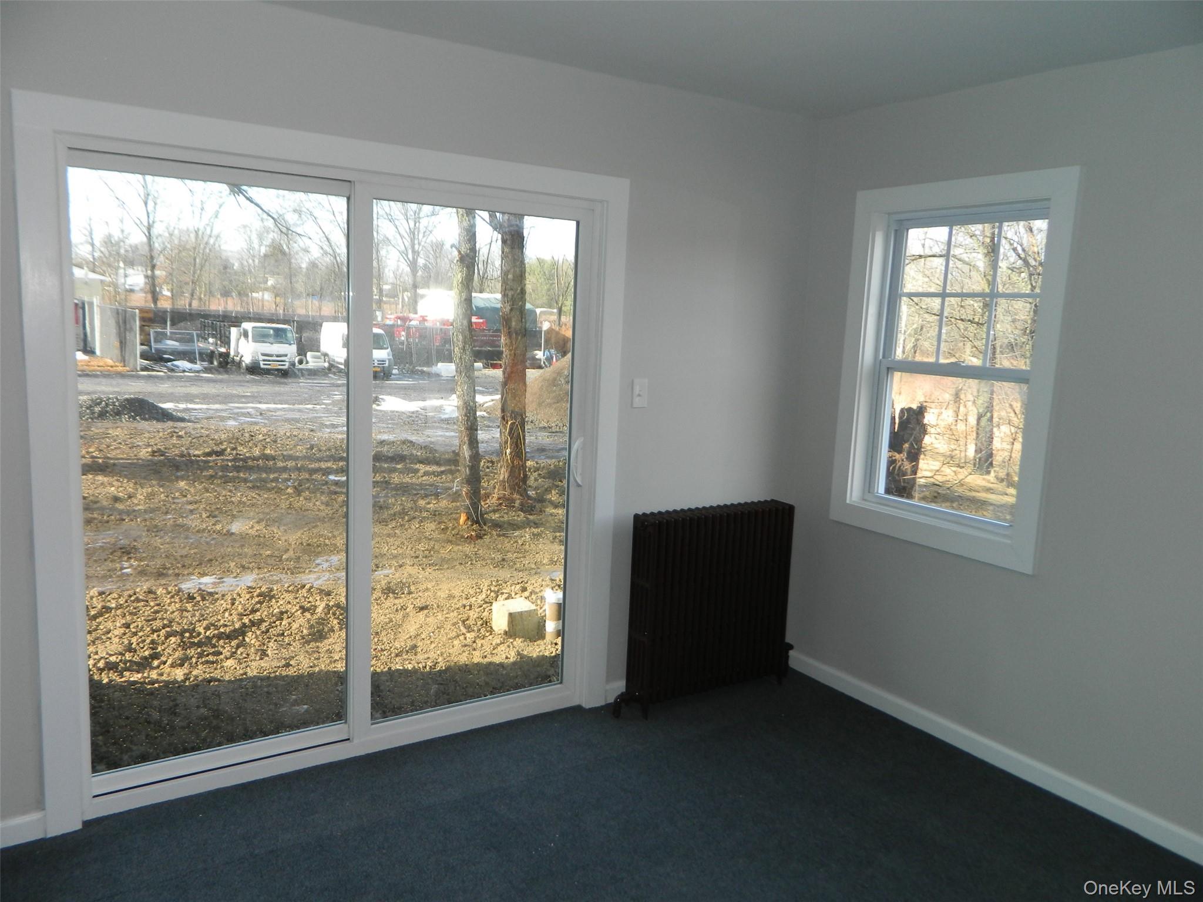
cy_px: 451
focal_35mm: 25
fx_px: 869
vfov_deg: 54.9
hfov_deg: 69.4
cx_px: 602
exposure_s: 1/100
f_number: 3.1
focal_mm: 4.5
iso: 80
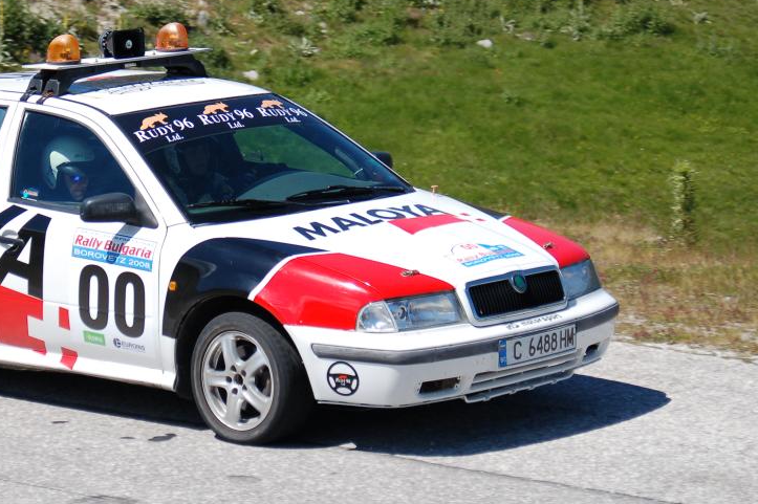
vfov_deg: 8.1
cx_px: 255
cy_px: 207
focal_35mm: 170
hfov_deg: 12.1
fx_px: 3577
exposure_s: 1/1000
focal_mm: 80
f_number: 5.6
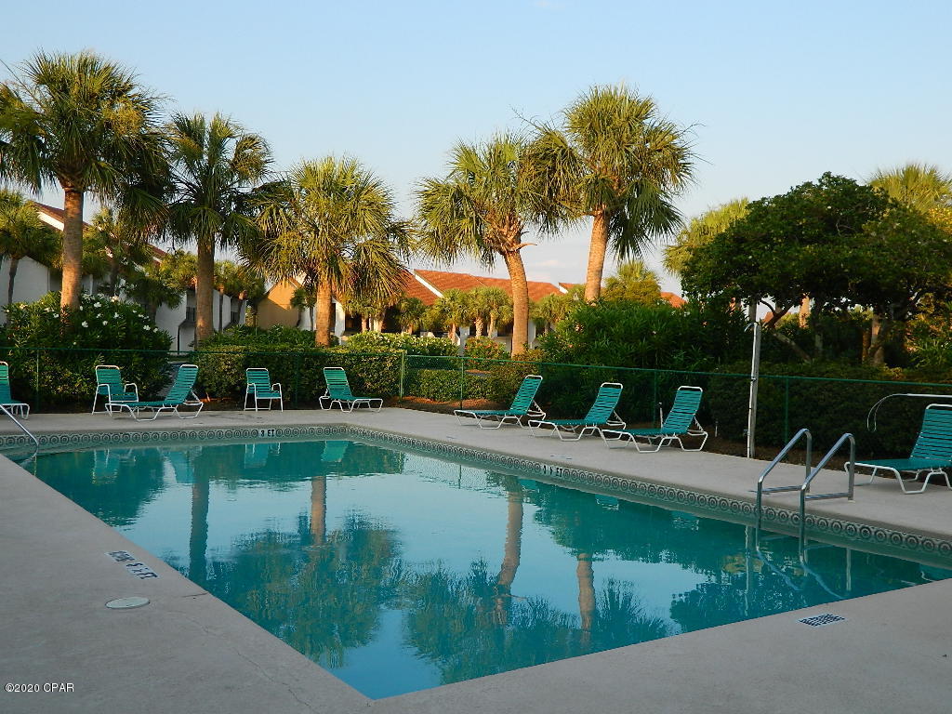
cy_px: 357
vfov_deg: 40.7
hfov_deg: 52.6
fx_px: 963
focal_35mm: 35
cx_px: 476
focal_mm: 6.2
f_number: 3.3
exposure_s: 1/320
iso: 80
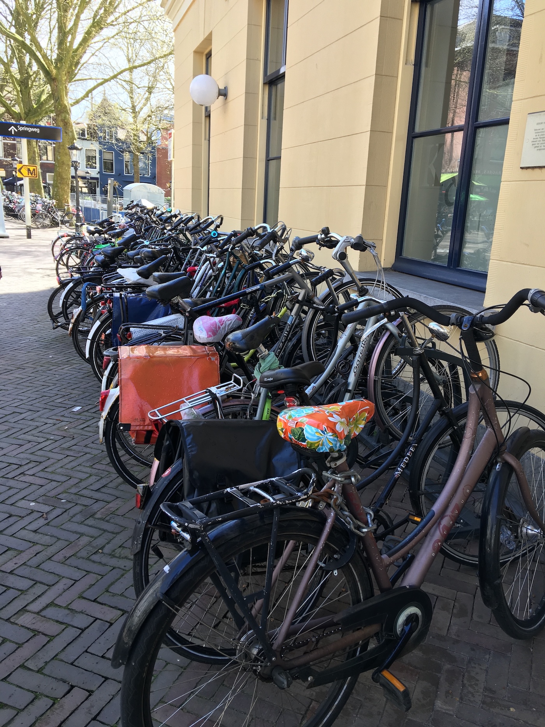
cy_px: 364
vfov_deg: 61.7
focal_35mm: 29
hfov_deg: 48.2
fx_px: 609
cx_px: 272
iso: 25
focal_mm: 4.15
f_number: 2.2
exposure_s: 1/125
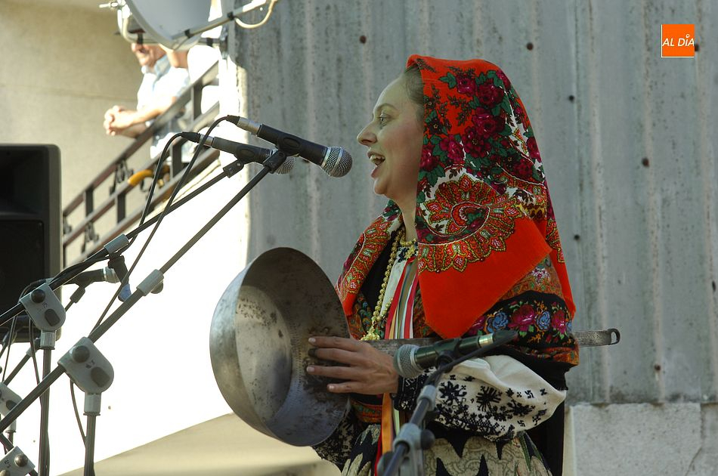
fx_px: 2539
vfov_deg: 10.7
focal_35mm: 128
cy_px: 238
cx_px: 359
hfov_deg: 16.1
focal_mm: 85
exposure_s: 1/200
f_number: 6.3
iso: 320
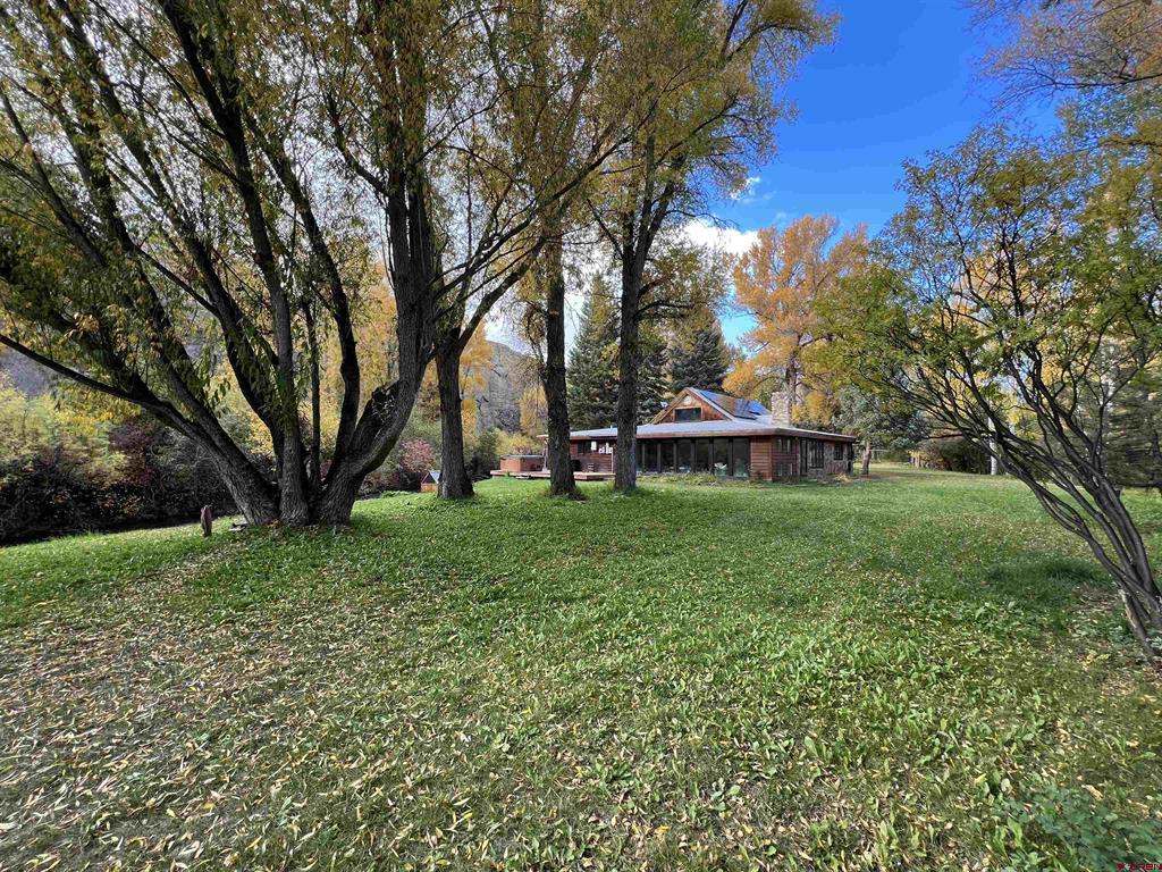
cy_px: 436
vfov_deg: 89.9
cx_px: 581
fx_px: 436
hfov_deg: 106.2
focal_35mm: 13
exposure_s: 1/99
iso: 40
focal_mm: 1.57
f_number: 1.8
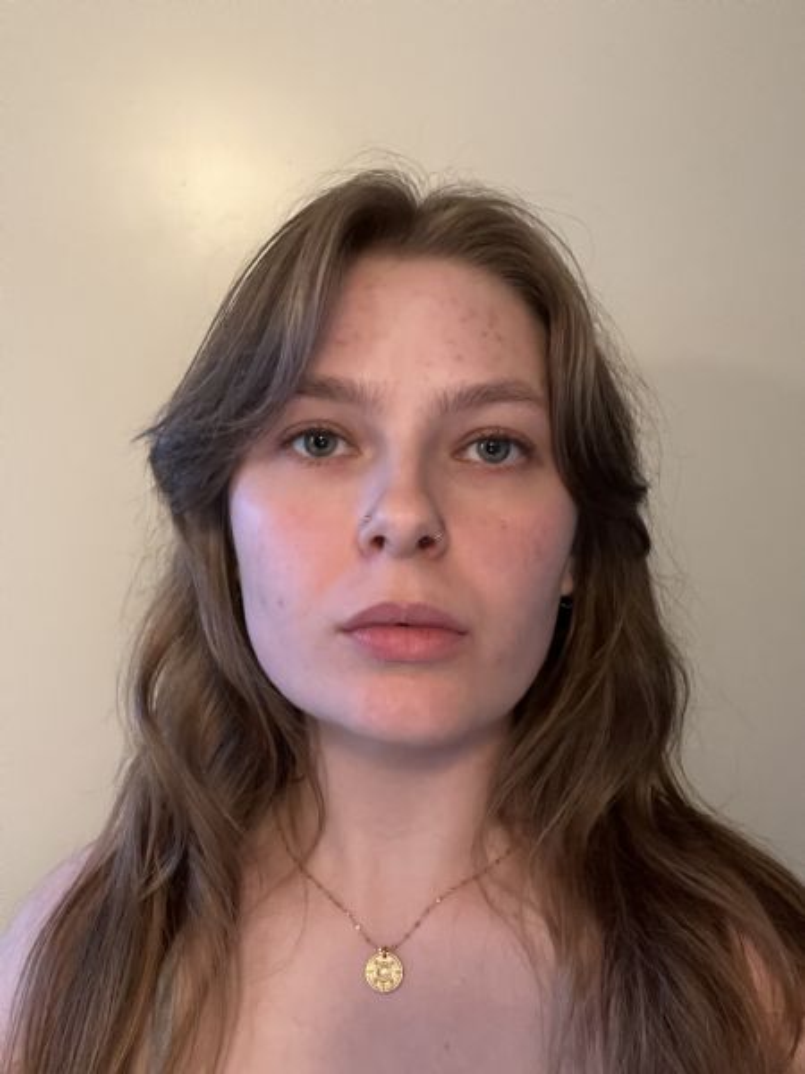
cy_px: 537
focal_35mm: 30
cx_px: 402
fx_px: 930
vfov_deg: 60.0
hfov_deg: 46.8
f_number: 2.2
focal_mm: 2.71
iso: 640
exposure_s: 1/17
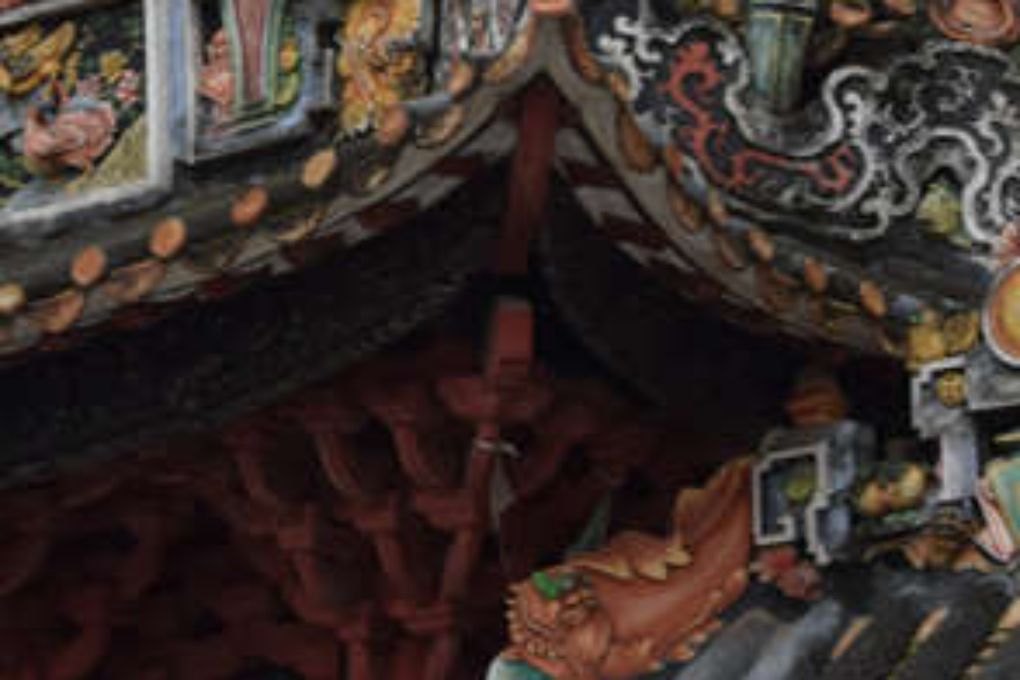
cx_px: 430
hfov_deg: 9.6
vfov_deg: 6.4
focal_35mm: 214
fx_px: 6063
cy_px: 184
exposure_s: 1/60
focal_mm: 50
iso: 180
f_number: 8
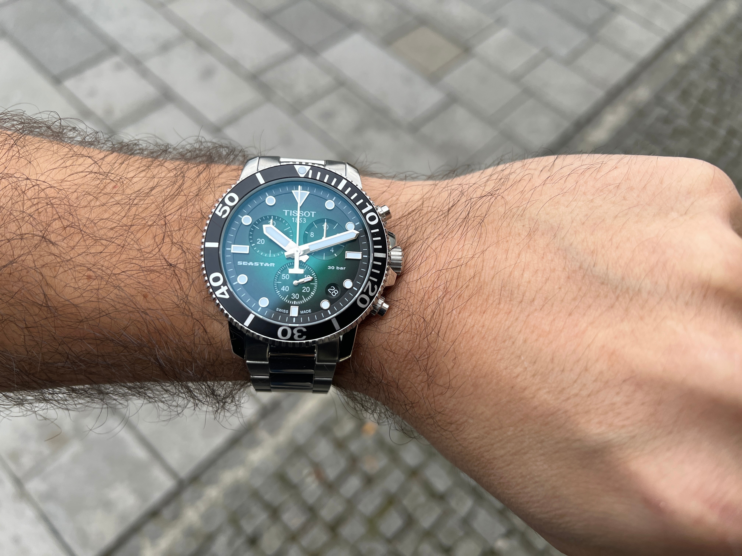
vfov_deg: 53.1
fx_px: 557
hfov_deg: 67.3
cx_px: 371
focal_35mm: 26
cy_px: 278
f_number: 1.5
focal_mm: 5.7
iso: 40
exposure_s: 1/205
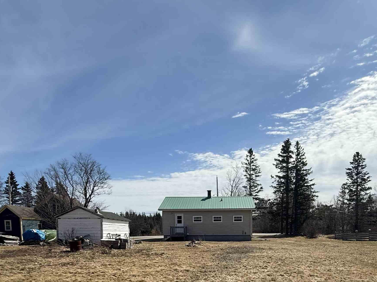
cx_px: 216
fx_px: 272
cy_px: 248
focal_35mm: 25
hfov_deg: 69.0
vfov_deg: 49.5
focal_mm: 2.22
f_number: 2.2
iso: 50
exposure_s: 1/3460
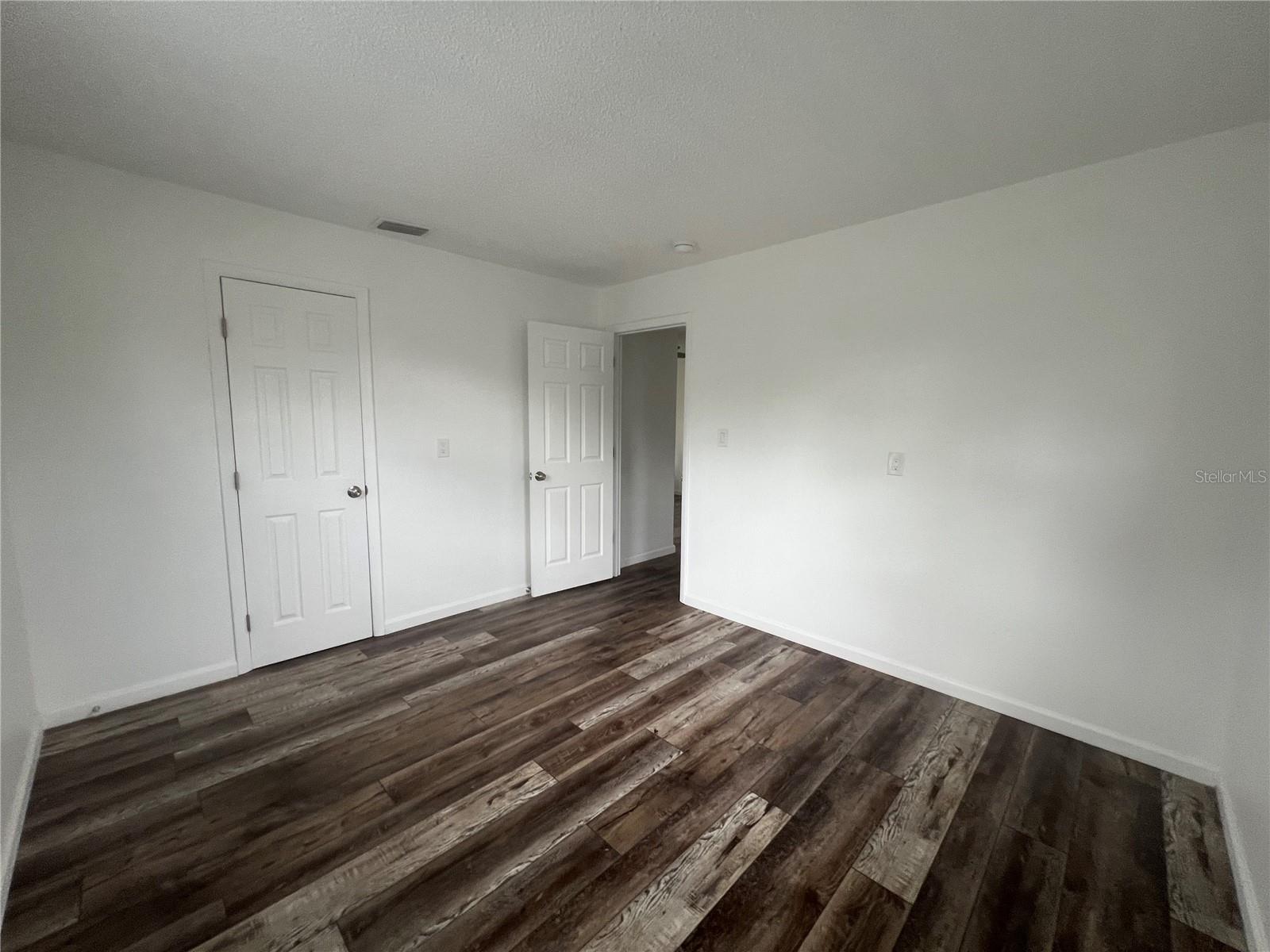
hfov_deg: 106.2
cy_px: 476
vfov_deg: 89.9
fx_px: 477
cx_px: 635
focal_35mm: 13
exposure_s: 1/99
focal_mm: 1.57
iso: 100
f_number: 1.8
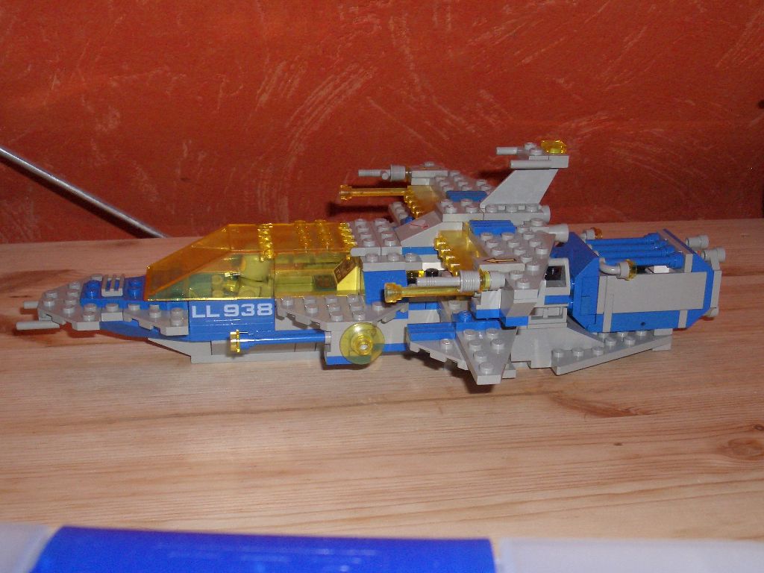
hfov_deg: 38.9
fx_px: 1081
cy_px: 286
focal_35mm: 49
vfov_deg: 29.7
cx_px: 382
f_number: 5
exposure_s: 1/40
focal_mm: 8.2
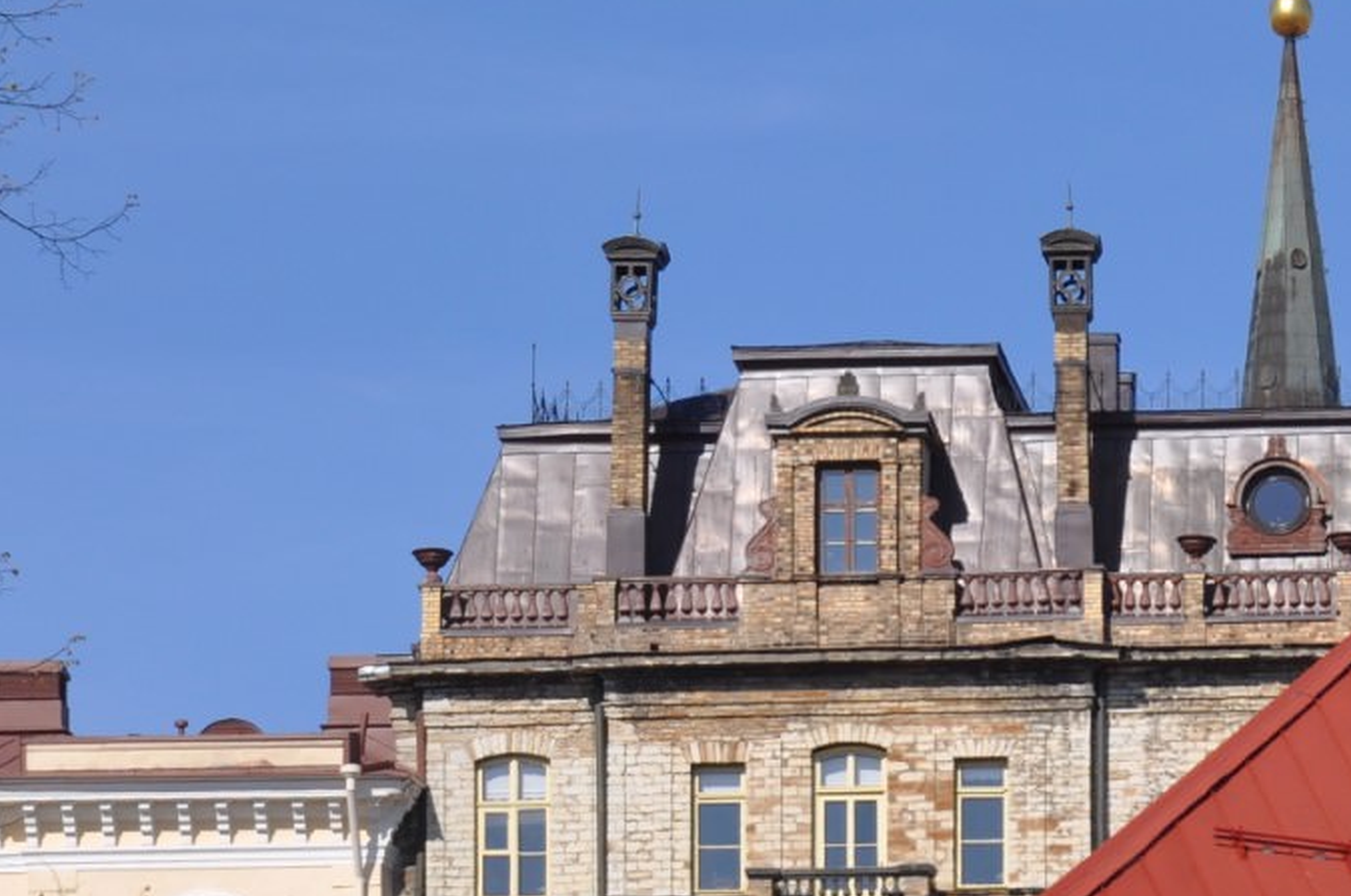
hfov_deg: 6.4
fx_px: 11992
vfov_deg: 4.3
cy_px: 1044
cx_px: 1477
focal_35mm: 320
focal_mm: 80
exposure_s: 1/800
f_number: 7.1
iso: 200
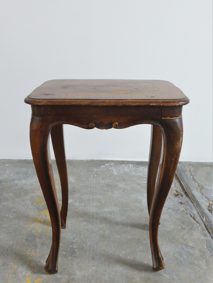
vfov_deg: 46.8
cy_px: 142
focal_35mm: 40
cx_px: 106
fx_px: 328
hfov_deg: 36.0
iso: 400
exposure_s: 1/30
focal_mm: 6.9
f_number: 3.9
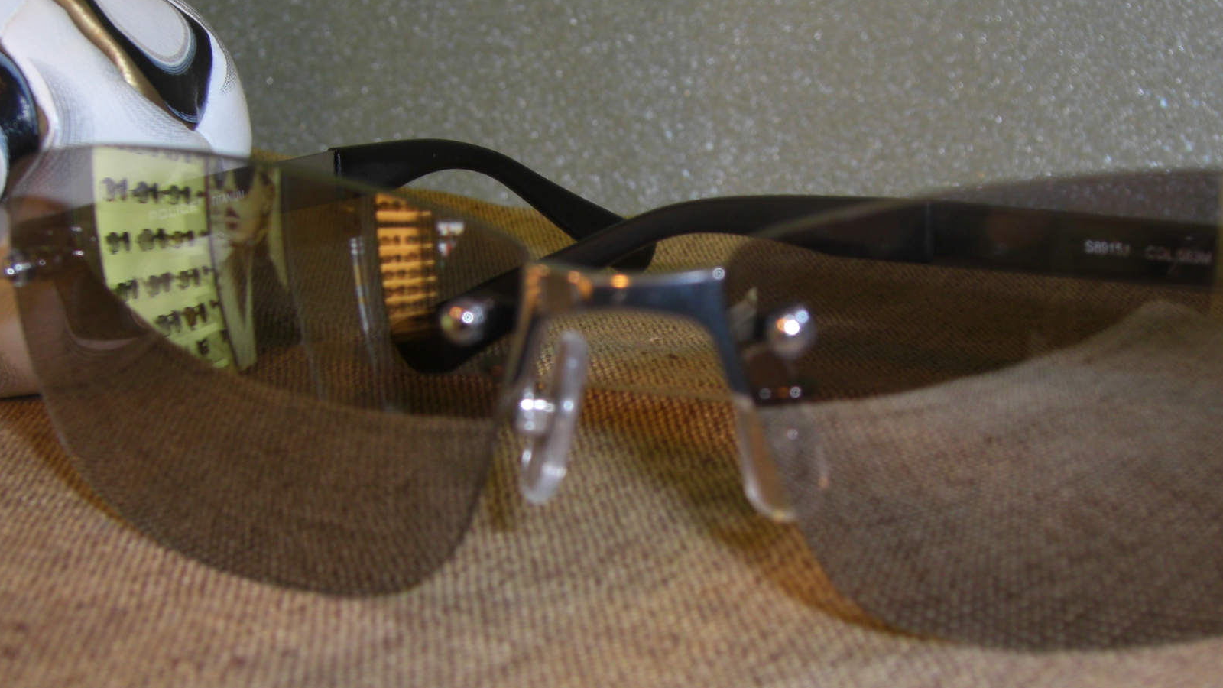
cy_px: 394
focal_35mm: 53
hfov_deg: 39.2
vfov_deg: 22.6
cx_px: 652
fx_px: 1719
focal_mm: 7.9
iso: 80
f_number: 4
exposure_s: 1/50
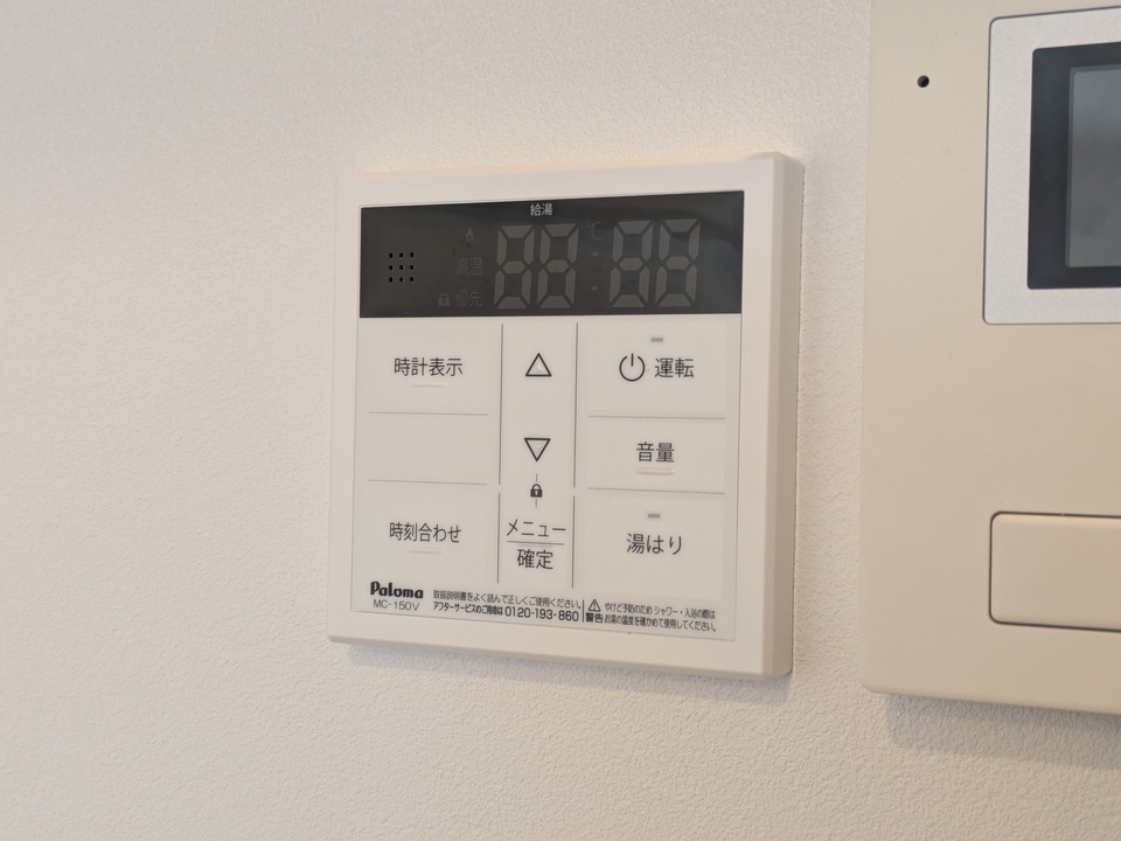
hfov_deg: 37.5
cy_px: 420
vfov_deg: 28.6
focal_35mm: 51
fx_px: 1652
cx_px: 560
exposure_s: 1/30
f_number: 1.89
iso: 88
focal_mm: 5.43
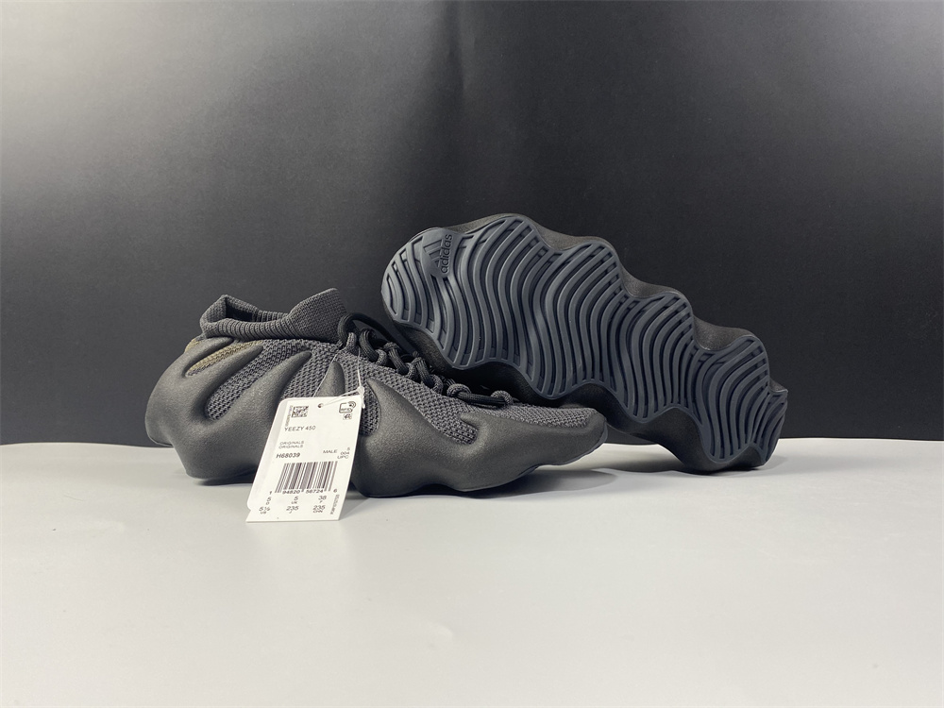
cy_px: 354
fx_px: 709
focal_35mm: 26
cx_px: 472
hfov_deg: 67.3
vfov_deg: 53.1
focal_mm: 4.25
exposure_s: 1/100
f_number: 1.8
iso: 64
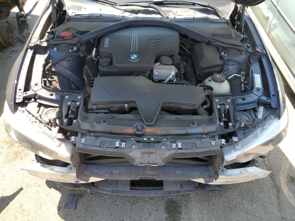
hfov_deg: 67.3
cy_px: 110
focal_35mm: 26
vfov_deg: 53.1
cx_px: 148
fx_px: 222
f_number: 1.5
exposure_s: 1/500
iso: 50
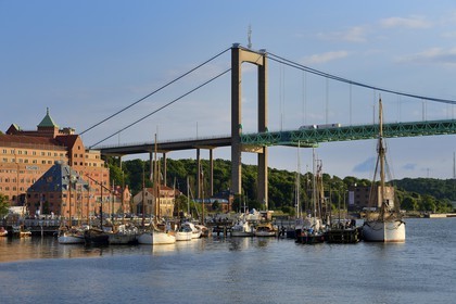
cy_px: 152
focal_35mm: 95
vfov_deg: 14.4
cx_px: 228
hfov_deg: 21.5
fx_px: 1203
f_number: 8
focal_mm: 95
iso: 200
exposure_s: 1/500
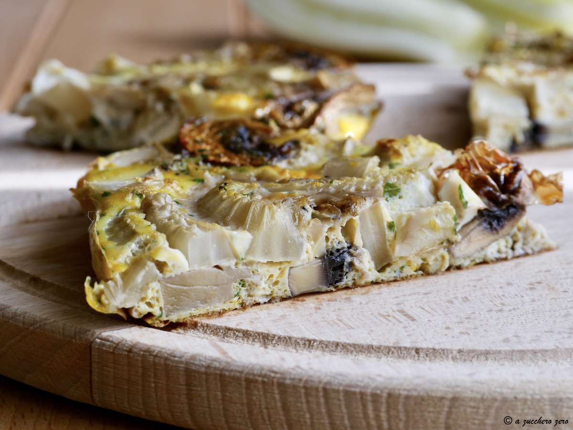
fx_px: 1424
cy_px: 215
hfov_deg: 22.7
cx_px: 286
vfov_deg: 17.2
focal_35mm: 86
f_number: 5.6
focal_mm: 43
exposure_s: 1/30
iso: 200
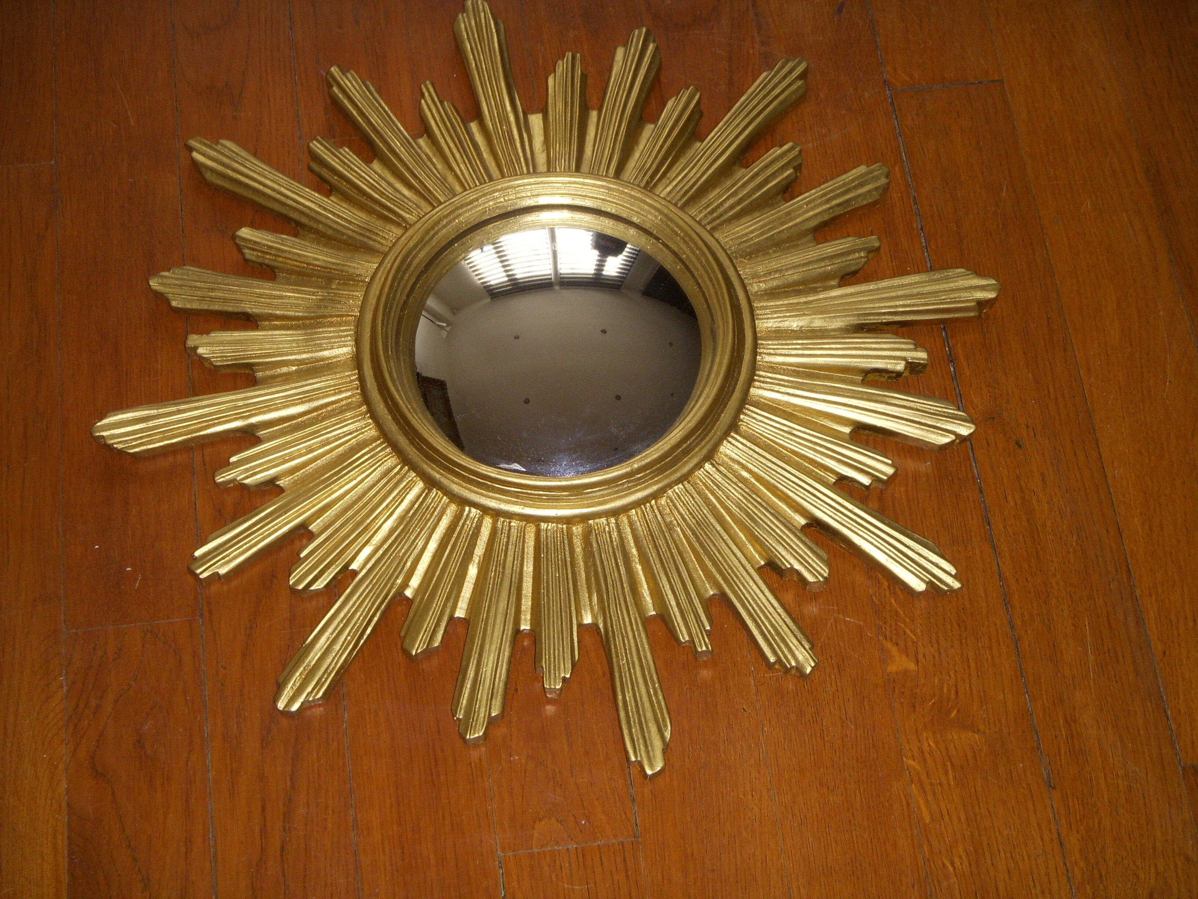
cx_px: 599
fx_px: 2284
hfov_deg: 29.4
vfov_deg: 22.3
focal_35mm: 66
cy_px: 450
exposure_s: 1/80
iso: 200
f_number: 3.7
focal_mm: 11
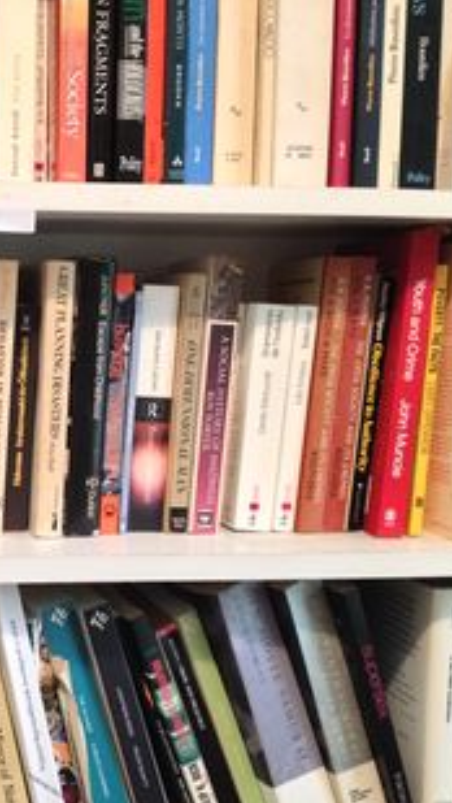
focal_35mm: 52
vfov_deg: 39.9
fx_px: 1107
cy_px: 405
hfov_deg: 22.0
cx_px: -25
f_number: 2.4
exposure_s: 1/20
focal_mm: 4.28
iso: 320
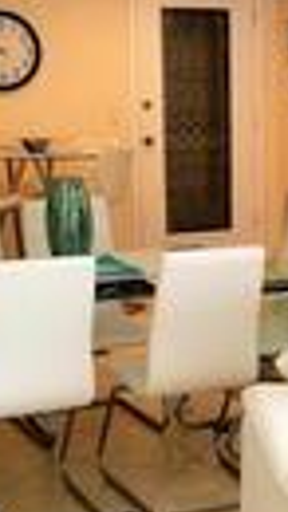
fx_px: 1183
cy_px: 335
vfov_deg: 24.4
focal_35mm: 87
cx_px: 304
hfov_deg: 13.6
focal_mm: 4.3
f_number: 1.7
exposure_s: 1/122
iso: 50
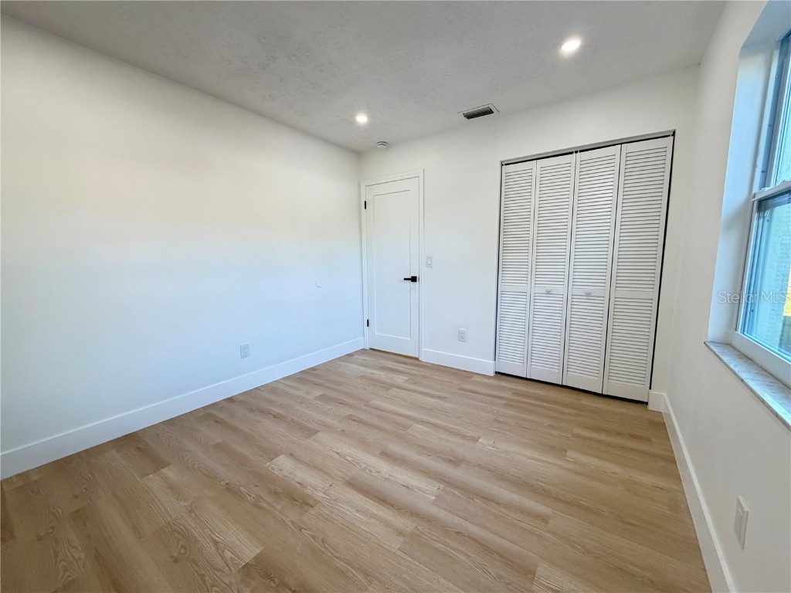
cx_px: 396
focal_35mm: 14
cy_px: 296
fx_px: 320
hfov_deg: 102.1
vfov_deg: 85.7
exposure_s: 1/89
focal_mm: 2.22
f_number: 2.2
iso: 320
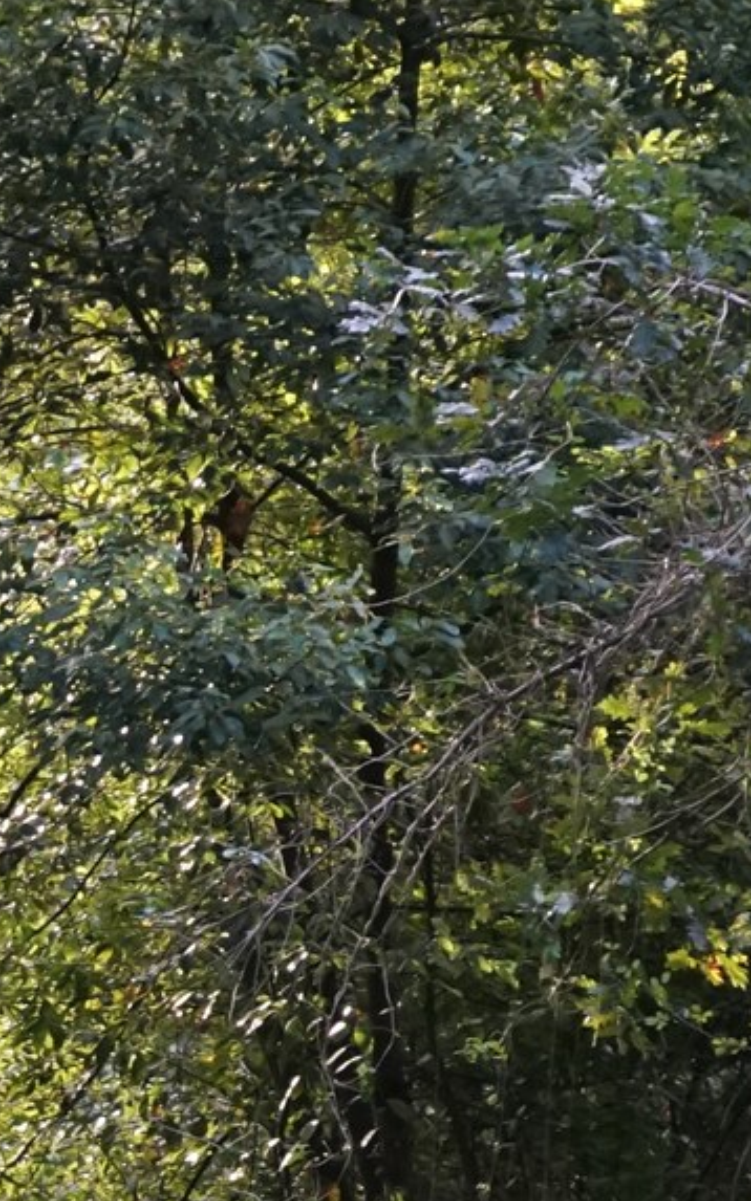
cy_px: 1227
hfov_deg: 5.1
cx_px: -1192
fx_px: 8156
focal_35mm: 249
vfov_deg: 8.4
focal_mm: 70
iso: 2000
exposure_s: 1/160
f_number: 5.6
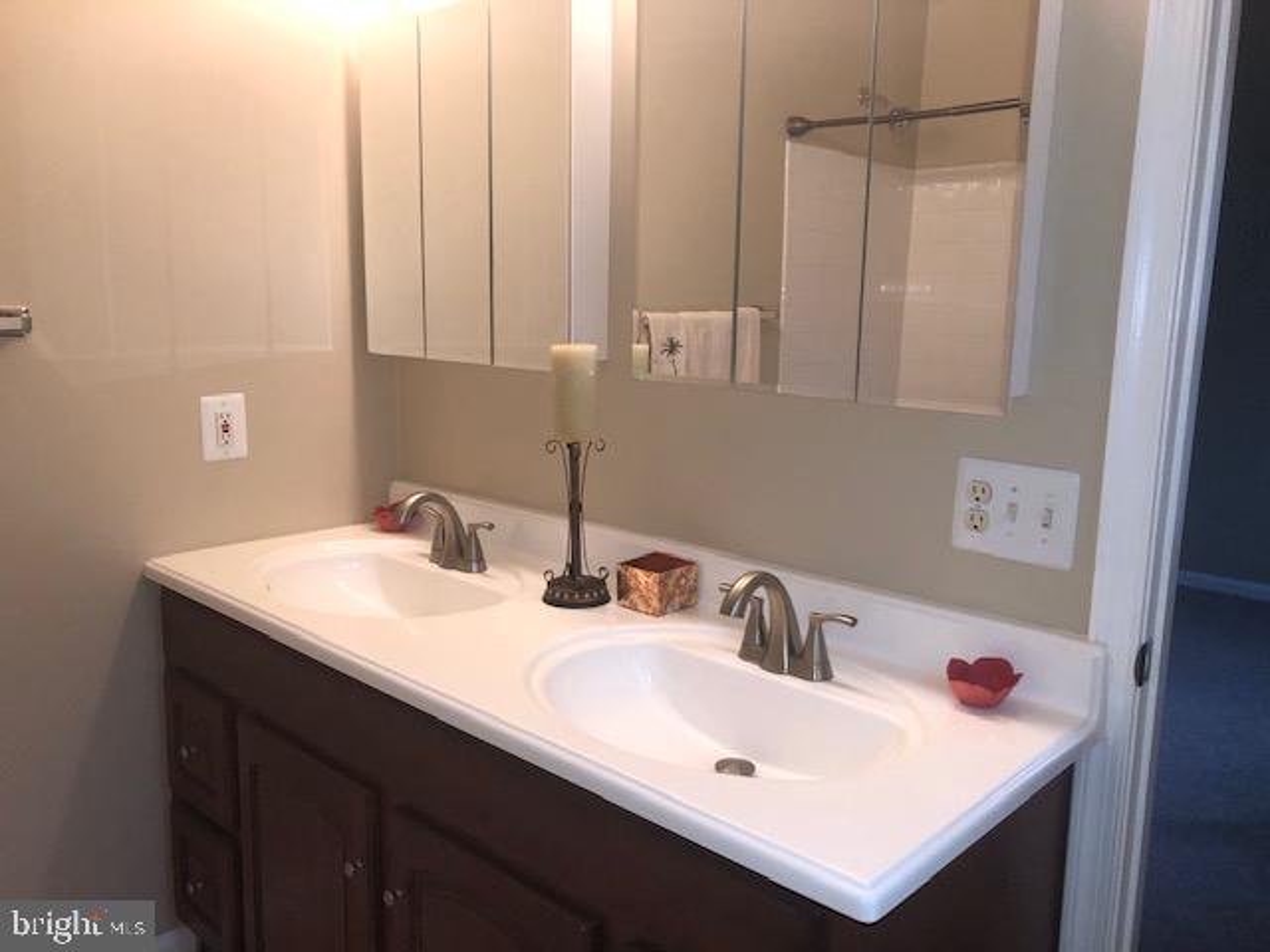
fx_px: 1027
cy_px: 476
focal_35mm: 28
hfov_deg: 63.4
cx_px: 635
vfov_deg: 49.7
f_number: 1.8
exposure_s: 1/120
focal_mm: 4
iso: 80
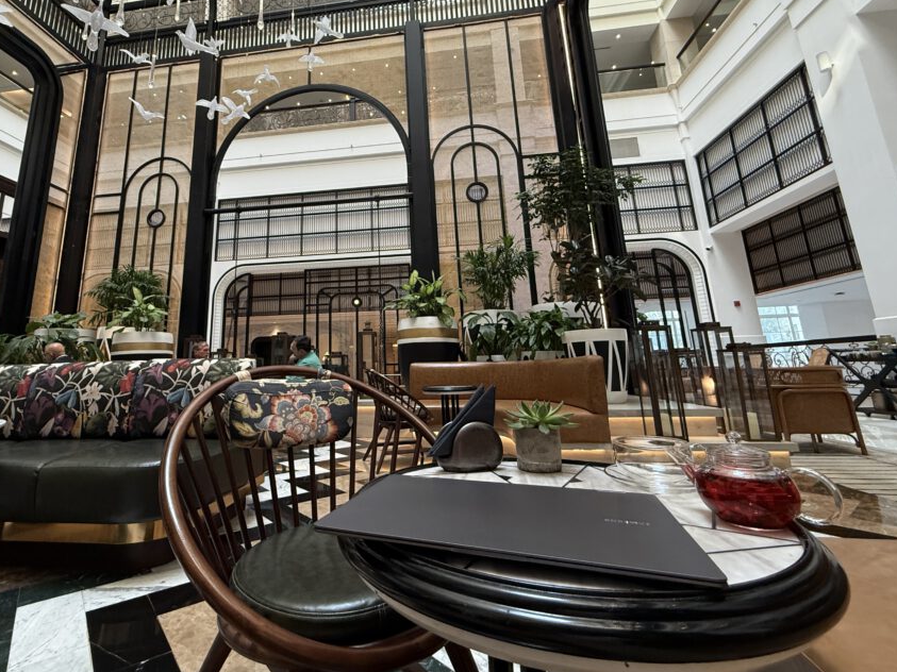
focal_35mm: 17
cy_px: 272
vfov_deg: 74.0
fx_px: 440
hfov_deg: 90.4
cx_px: 383
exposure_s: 1/80
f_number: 2.2
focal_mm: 2.22
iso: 320
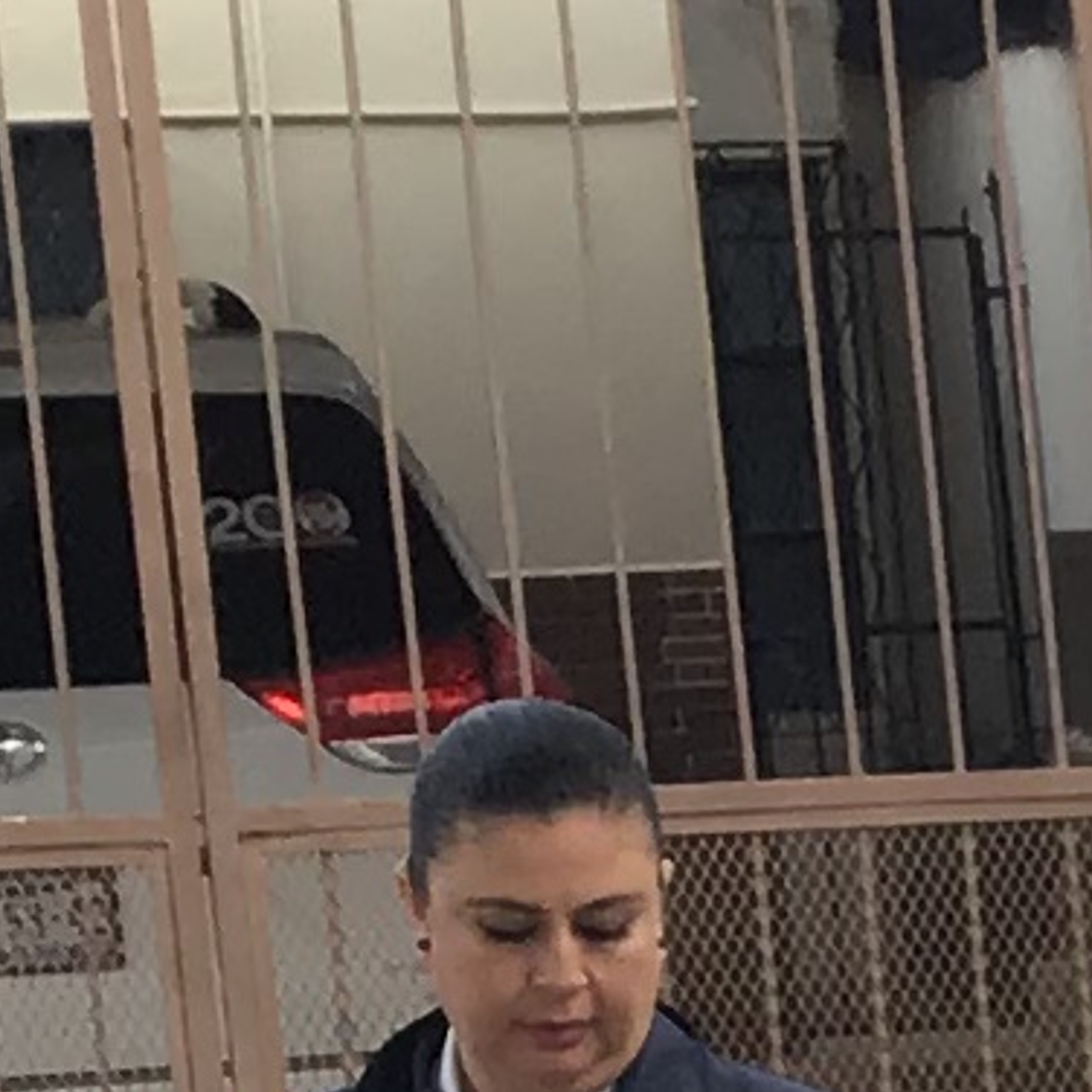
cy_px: 1992
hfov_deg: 6.7
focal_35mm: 238
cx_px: 3108
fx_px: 8494
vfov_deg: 7.1
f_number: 2.4
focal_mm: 3.3
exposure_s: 1/120
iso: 25
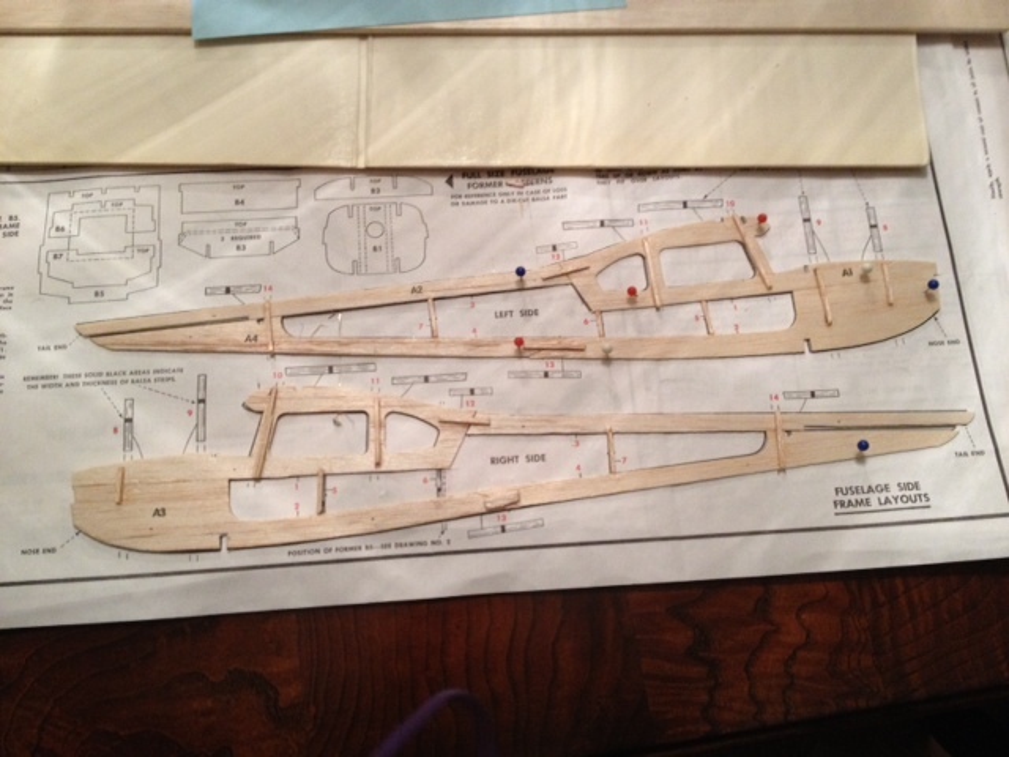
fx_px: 1020
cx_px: 504
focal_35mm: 35
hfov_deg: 52.6
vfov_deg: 40.7
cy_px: 378
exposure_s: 1/20
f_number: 2.4
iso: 250
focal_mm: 4.28
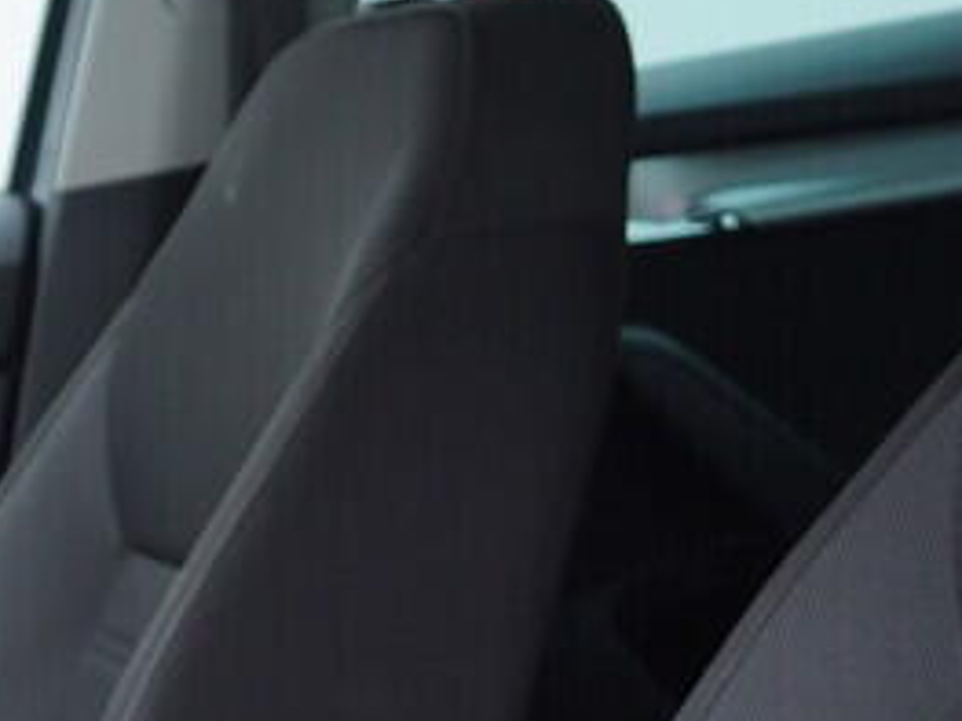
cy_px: 639
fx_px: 3750
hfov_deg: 13.4
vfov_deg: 10.9
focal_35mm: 135
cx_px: -666
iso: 125
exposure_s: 1/50
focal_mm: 24
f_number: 3.2
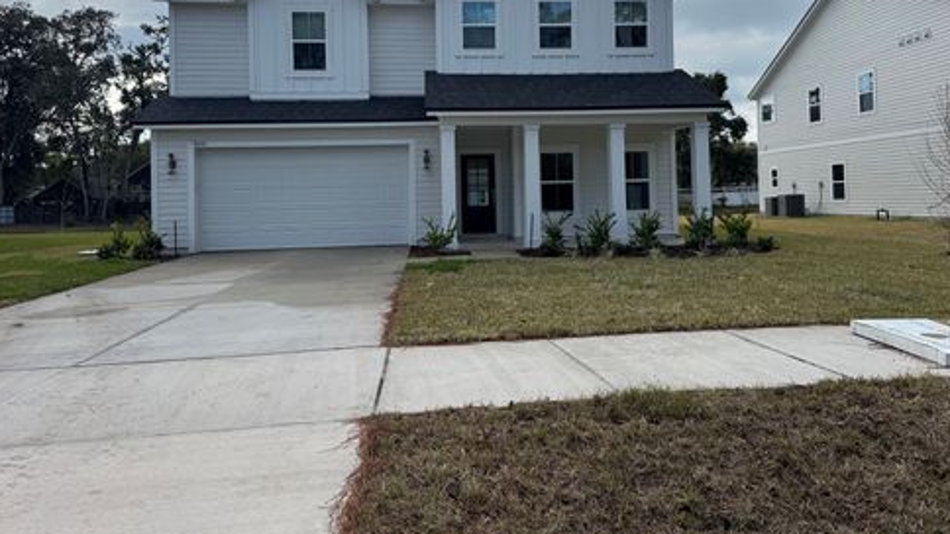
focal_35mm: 27
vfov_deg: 42.3
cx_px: 473
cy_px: 176
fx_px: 680
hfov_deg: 69.9
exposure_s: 1/4950
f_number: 1.78
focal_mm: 6.76
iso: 80
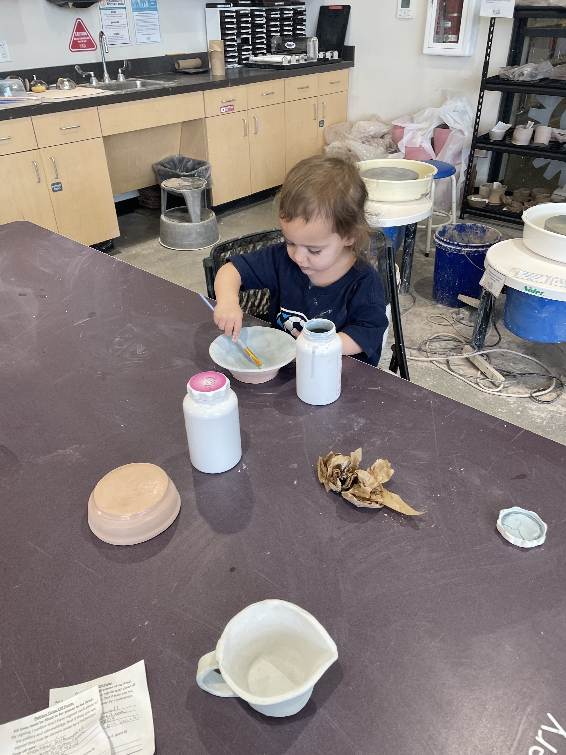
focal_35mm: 26
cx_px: 283
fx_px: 567
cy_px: 378
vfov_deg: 67.3
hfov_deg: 53.1
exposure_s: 1/120
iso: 100
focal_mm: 4.2
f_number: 1.6
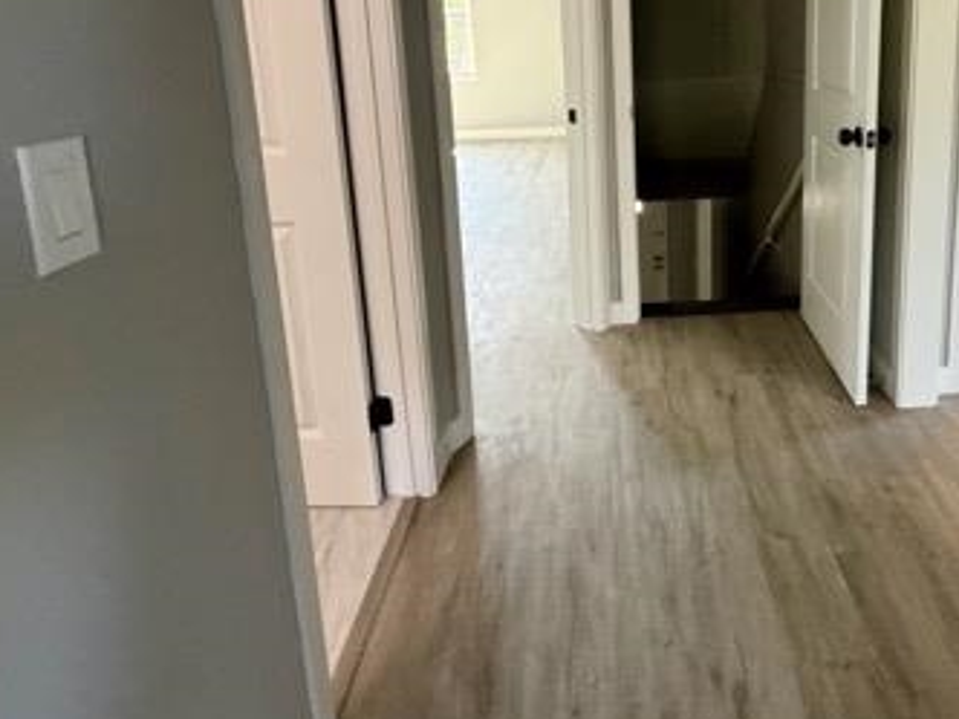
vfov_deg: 48.8
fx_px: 748
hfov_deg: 63.1
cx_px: 664
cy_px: 159
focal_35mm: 27
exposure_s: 1/99
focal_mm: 2.22
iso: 250
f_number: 2.2
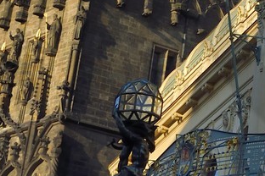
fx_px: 1207
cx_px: 494
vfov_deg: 8.1
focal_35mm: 164
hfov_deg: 11.5
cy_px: -144
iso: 200
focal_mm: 32
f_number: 14
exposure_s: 1/200
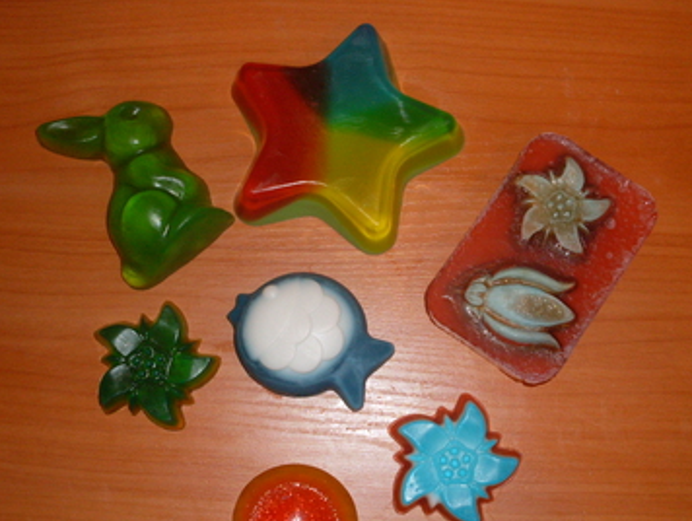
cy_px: 297
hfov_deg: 39.6
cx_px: 346
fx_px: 961
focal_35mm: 48
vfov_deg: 30.3
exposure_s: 1/45
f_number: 2.8
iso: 100
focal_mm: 6.3
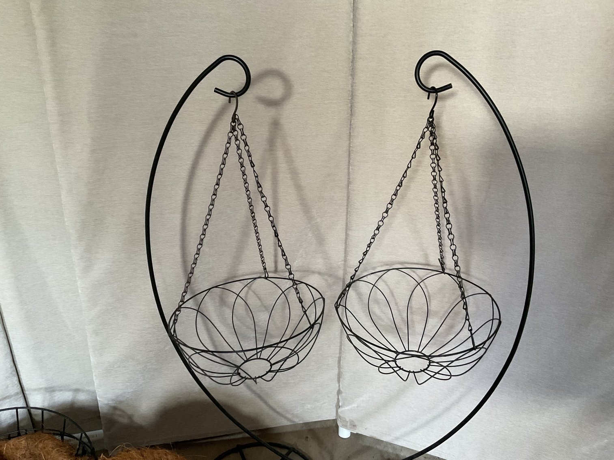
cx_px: 307
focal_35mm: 29
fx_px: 514
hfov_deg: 61.7
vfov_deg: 48.2
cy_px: 230
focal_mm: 3
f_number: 1.8
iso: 160
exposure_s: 1/60
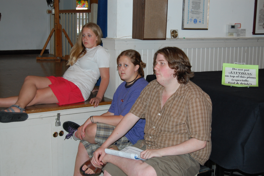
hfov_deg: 35.1
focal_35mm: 57
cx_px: 132
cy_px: 88
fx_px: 418
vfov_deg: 23.7
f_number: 5
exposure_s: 1/60
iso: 400
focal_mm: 38
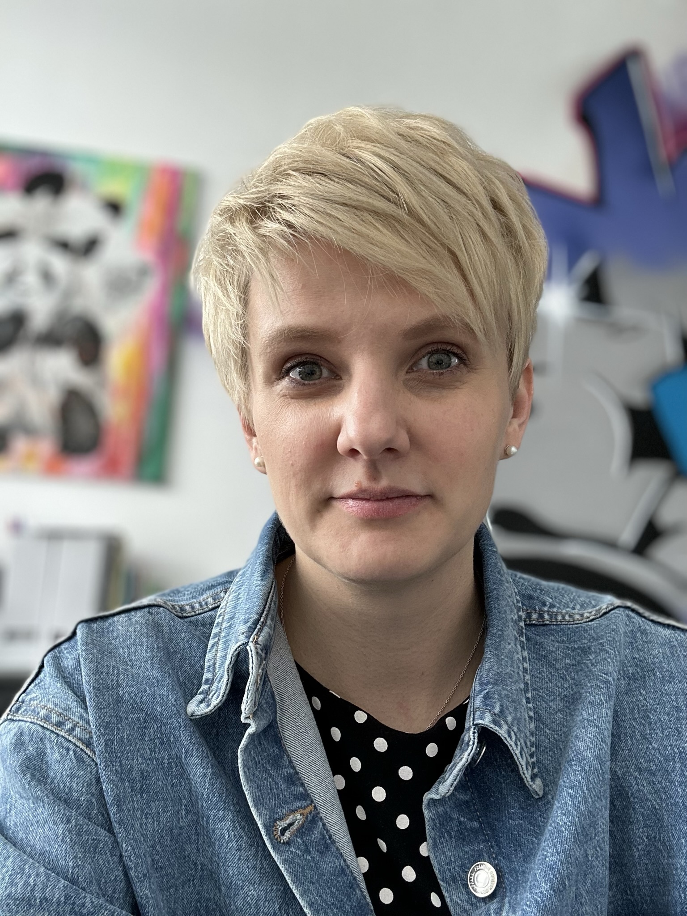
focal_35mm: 30
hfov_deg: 46.8
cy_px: 458
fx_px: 794
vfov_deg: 60.0
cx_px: 344
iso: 64
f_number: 1.9
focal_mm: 2.69
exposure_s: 1/67
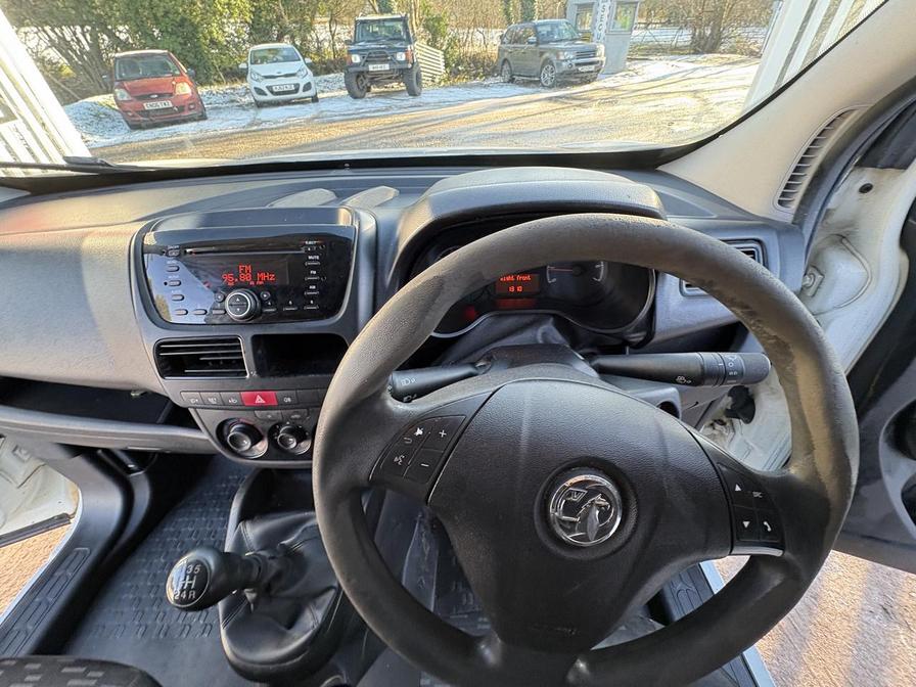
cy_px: 344
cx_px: 458
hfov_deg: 102.1
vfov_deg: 85.7
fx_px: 370
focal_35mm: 14
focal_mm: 2.22
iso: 200
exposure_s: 1/63
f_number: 2.2
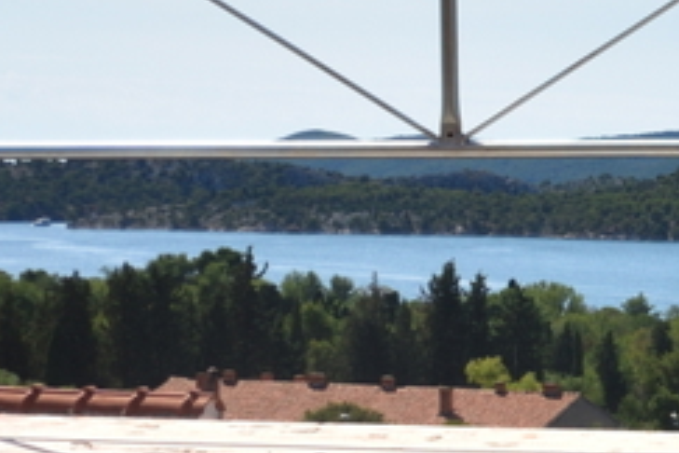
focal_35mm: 148
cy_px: 137
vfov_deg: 9.3
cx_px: 1193
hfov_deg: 12.7
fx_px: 2791
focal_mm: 20
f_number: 10
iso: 100
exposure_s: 1/250
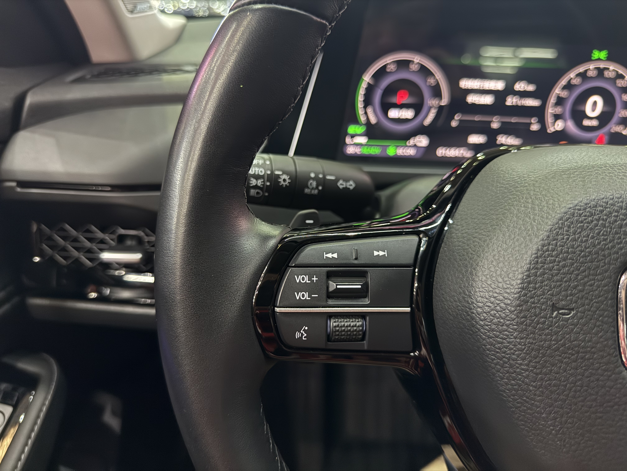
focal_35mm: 24
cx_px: 314
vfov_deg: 56.8
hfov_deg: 71.6
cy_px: 236
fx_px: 435
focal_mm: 6.76
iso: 1250
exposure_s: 1/30
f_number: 1.78
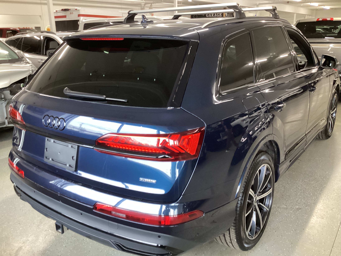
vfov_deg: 45.4
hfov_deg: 58.4
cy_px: 128
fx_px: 305
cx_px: 170
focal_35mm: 31
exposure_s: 1/50
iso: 320
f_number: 2.4
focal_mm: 3.3
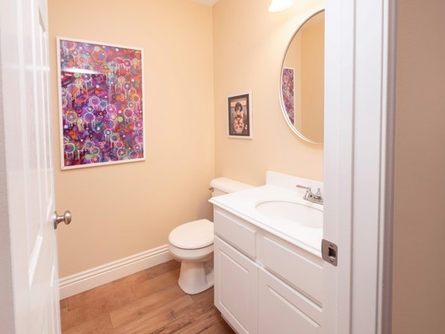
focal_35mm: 18
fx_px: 231
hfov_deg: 86.8
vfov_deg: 71.6
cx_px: 182
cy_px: 175
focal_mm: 7
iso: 250
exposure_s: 1/8
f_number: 8
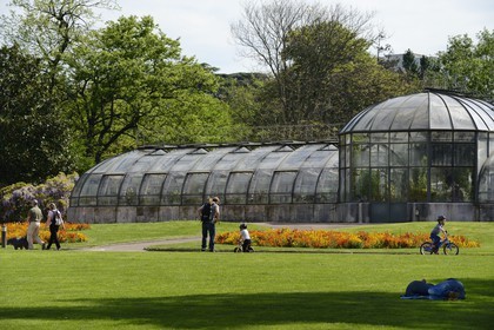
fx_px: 2264
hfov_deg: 12.5
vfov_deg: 8.3
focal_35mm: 165
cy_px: 165
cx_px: 247
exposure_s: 1/250
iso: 200
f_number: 10
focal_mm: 165
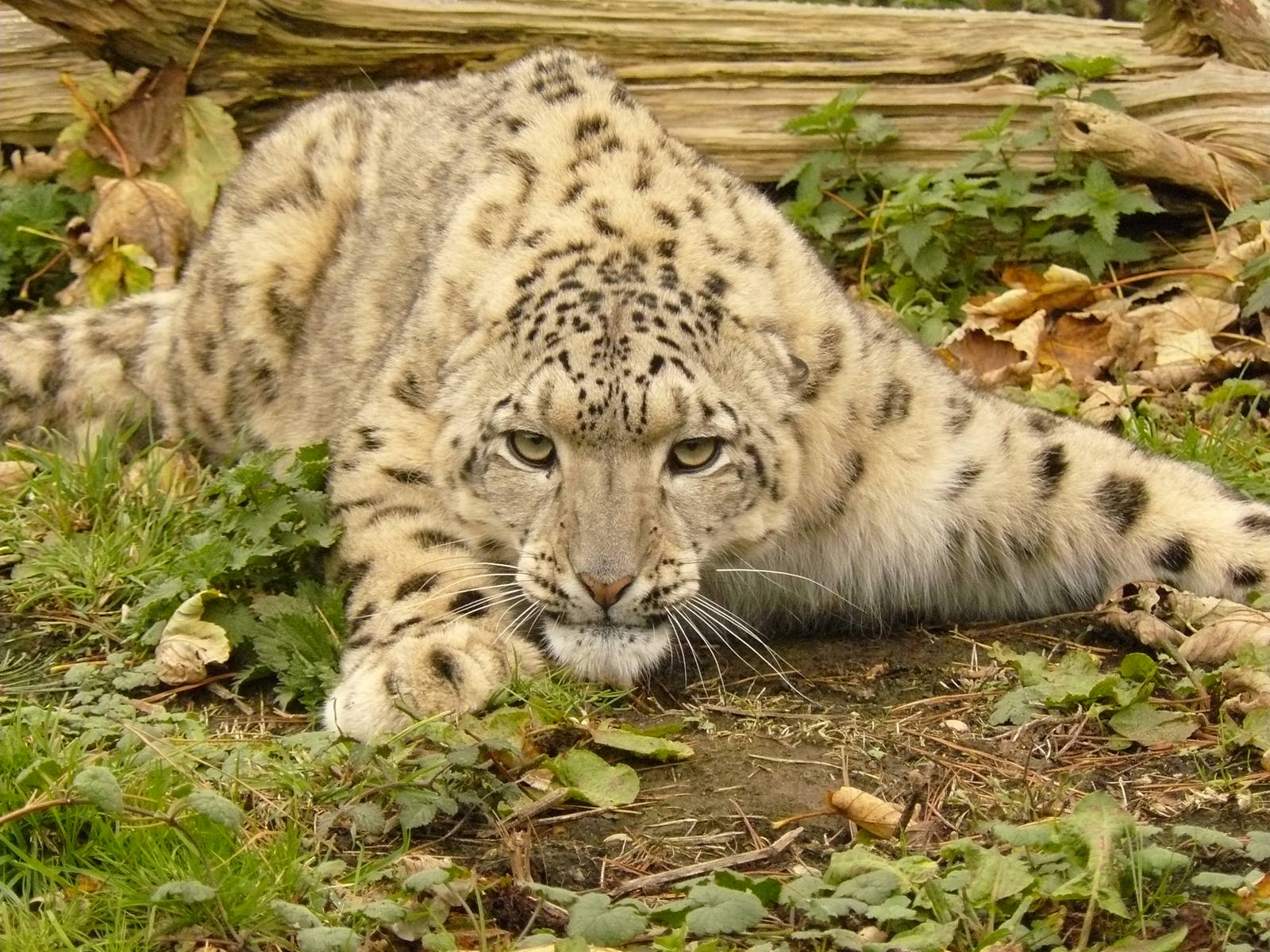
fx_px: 8805
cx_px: 635
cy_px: 476
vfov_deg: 6.2
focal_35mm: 240
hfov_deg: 8.2
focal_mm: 40.1
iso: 400
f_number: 4
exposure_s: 1/250
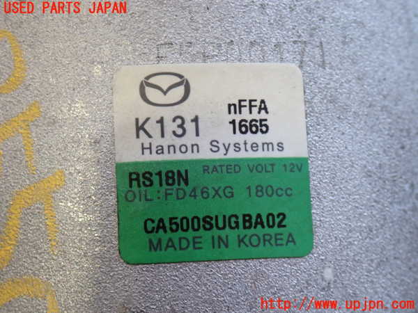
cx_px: 209
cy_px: 156
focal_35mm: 82
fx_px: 990
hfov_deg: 23.8
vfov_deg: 18.0
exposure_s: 1/80
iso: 500
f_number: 4.3
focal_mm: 14.62
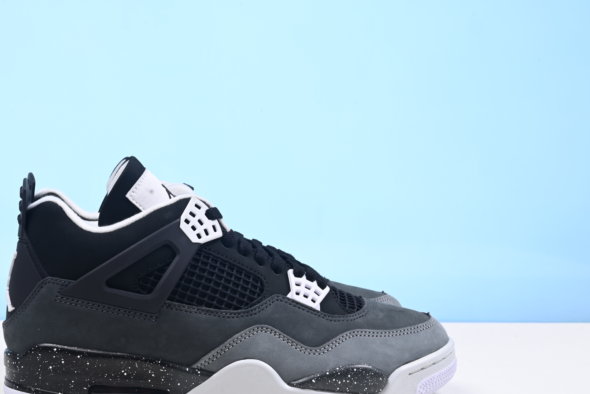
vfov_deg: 23.3
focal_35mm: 58
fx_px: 951
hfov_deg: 34.2
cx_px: 202
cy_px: 244
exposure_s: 1/2
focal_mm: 40
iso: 100
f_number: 16
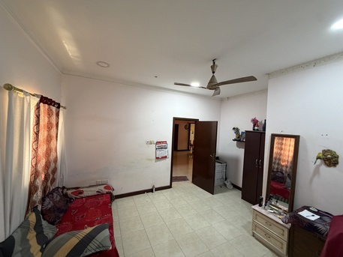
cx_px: 172
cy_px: 128
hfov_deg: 102.0
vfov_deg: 85.7
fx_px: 139
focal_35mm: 14
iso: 320
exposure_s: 1/50
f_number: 2.2
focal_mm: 2.22
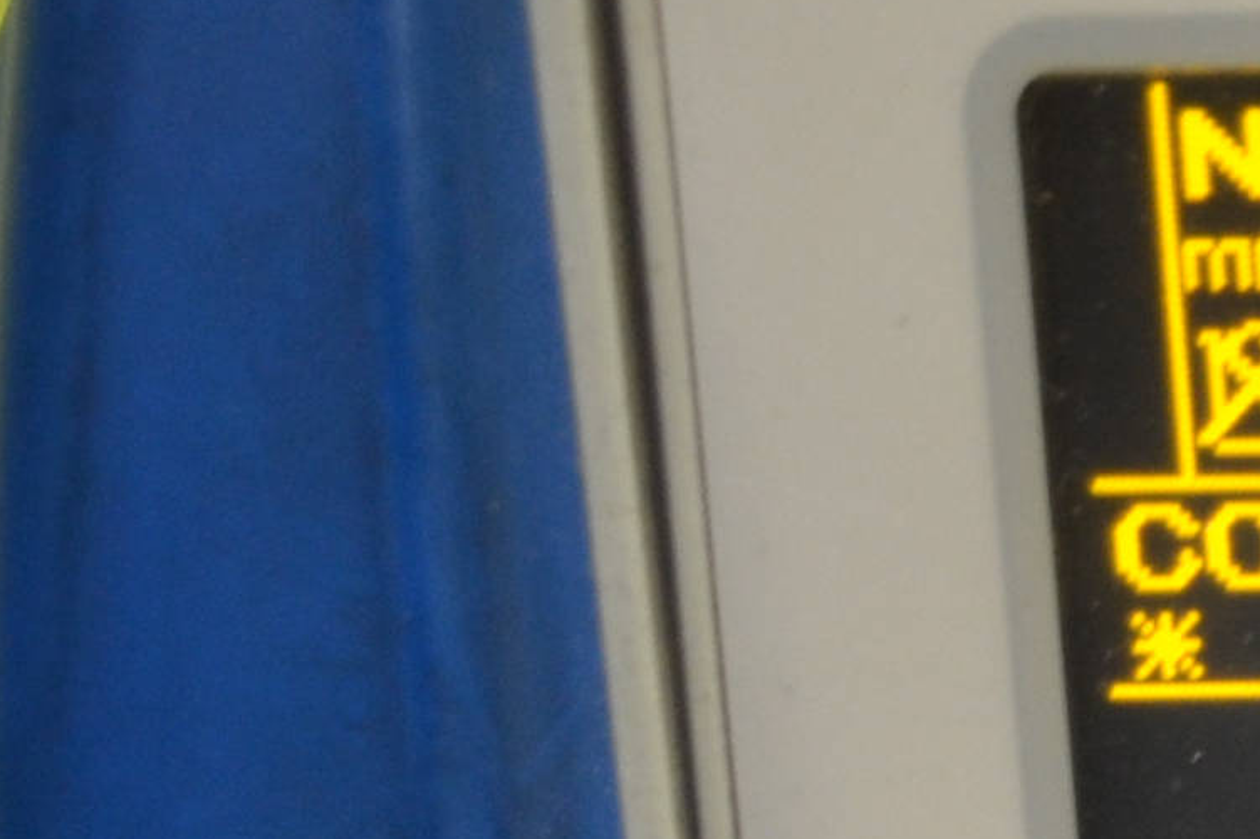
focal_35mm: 221
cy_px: 1252
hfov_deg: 8.2
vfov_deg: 6.1
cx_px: 3543
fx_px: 7731
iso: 400
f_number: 4
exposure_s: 1/20
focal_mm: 24
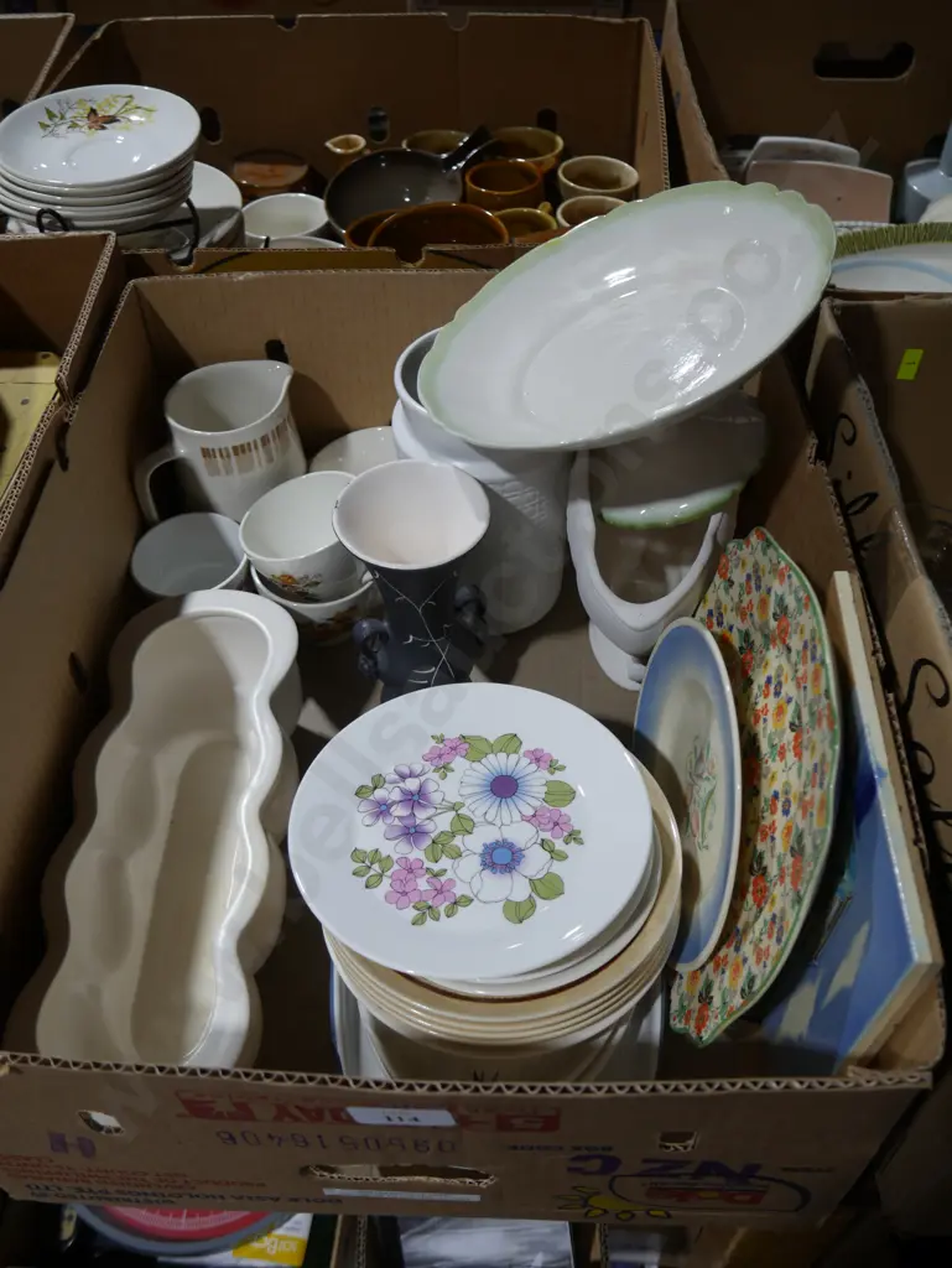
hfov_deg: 46.8
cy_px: 634
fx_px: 1099
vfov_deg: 59.9
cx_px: 476
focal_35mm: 30
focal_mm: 15
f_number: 3.6
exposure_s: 1/100
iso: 200
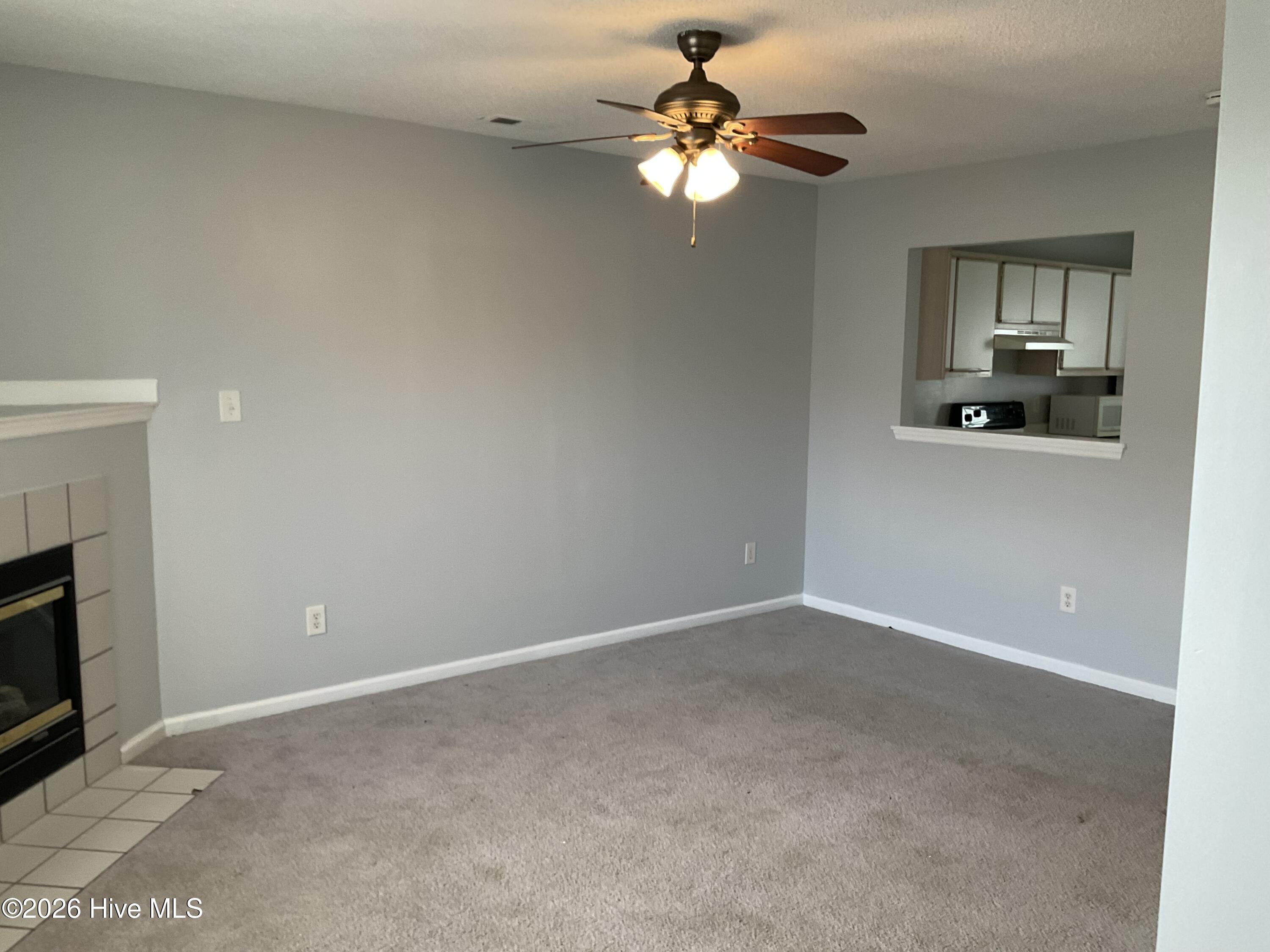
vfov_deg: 48.2
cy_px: 476
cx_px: 635
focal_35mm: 29
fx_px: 1064
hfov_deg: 61.7
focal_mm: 3
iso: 64
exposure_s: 1/60
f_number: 1.8
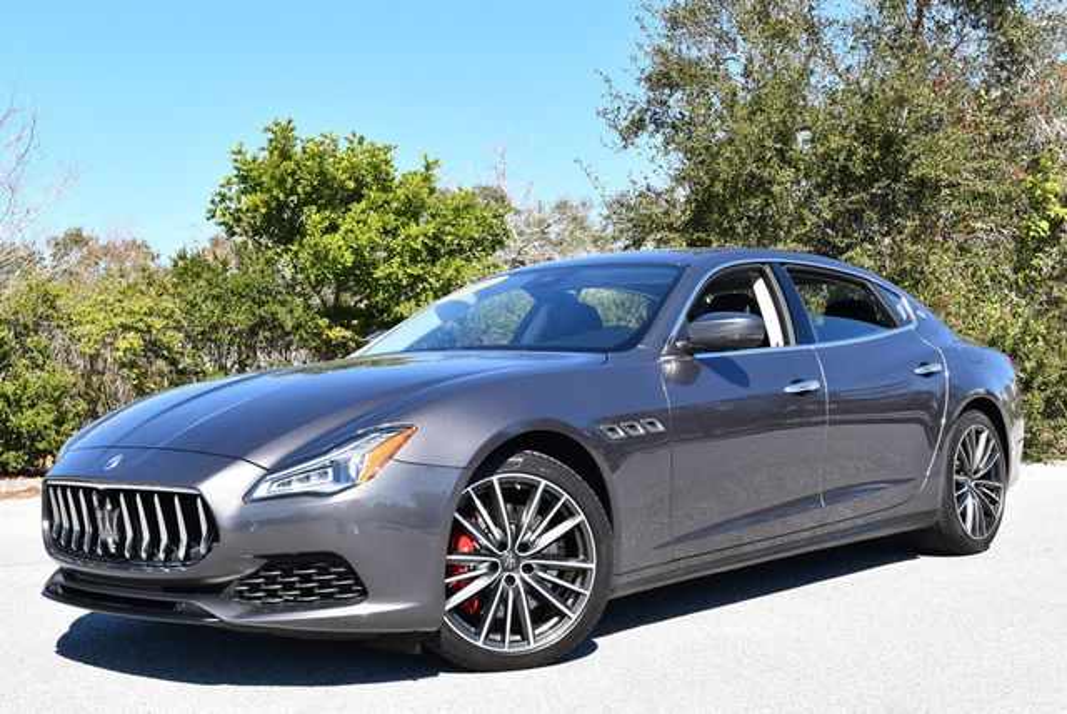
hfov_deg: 41.1
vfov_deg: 28.1
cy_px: 357
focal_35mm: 48
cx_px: 534
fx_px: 1424
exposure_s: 1/250
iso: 200
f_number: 8
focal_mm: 24
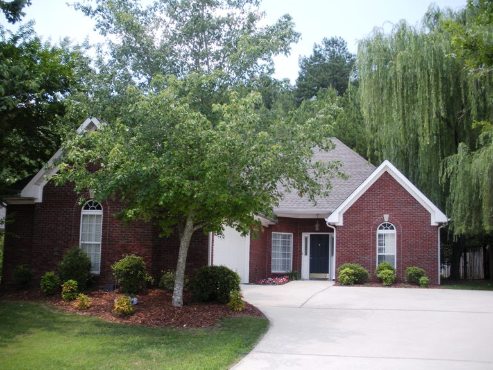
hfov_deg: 51.4
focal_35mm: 36
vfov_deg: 39.7
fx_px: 513
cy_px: 185
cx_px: 246
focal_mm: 6.3
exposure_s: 1/177
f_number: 3.5
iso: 64
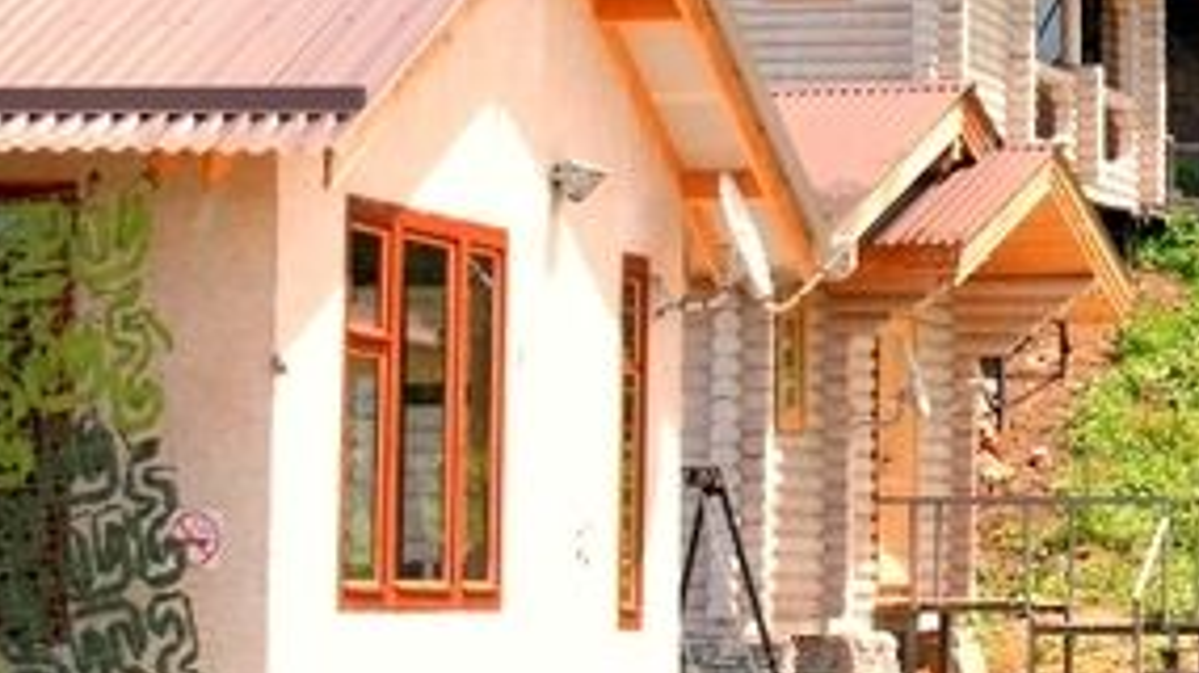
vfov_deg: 7.2
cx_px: 1275
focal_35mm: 168
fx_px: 5339
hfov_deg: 12.6
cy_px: 141
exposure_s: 1/125
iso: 100
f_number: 5.6
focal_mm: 38
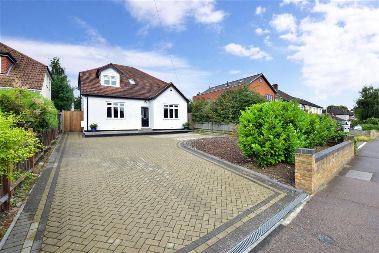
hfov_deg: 100.4
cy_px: 126
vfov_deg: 77.4
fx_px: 158
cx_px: 190
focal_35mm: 15
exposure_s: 1/320
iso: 400
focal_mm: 10
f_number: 9
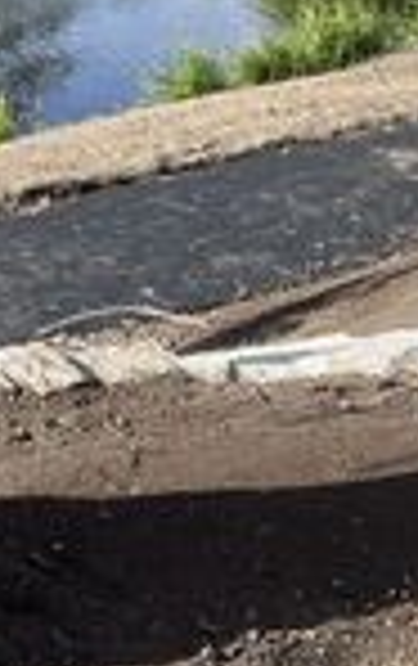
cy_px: -115
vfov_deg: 20.9
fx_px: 1689
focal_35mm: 93
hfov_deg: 13.1
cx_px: -270
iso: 32
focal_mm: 4.2
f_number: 1.6
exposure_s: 1/1221
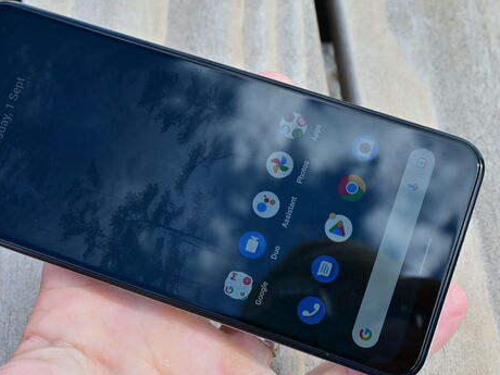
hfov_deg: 37.3
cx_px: 191
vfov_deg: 28.6
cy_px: 198
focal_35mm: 51
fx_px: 736
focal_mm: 26.5
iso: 100
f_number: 7.1
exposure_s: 1/200
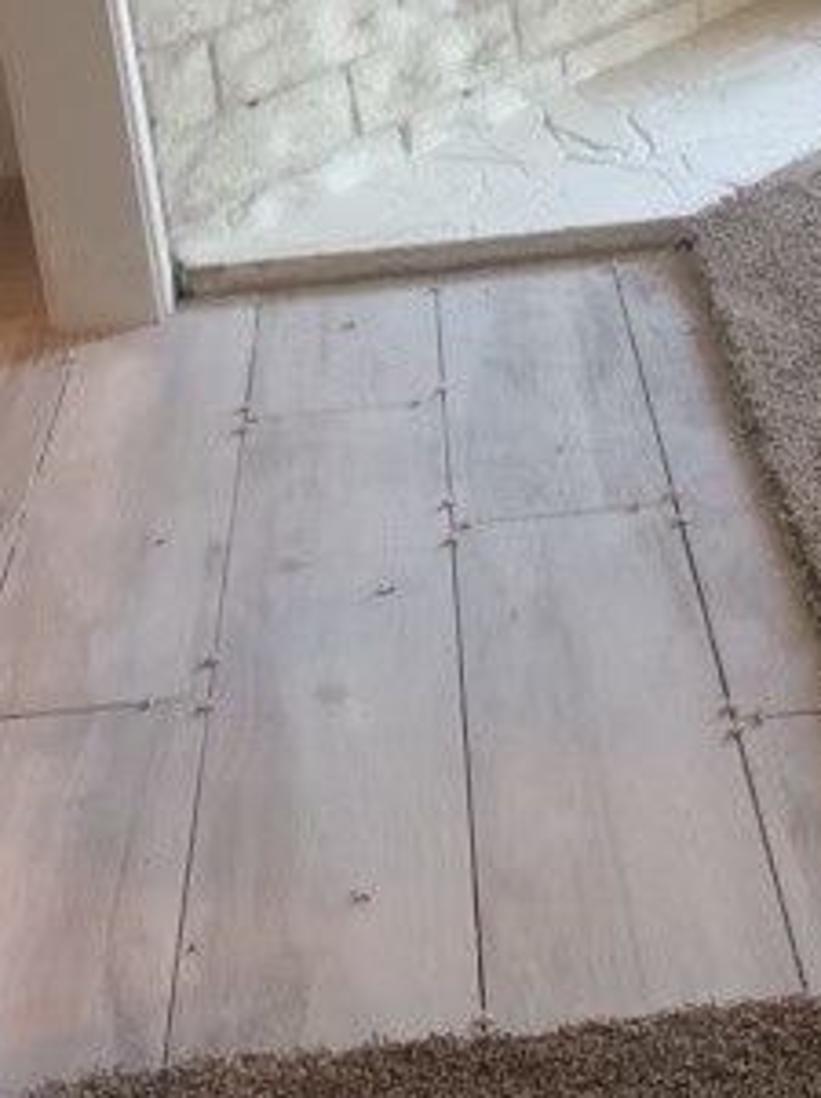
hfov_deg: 22.2
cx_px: 438
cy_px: 226
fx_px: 2092
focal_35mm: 66
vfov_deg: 28.8
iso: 64
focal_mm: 2.15
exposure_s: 1/40
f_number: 2.4
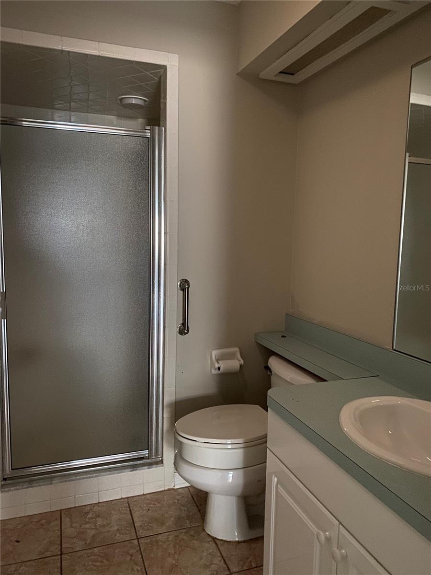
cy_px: 288
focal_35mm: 26
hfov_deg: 53.1
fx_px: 432
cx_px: 216
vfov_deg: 67.3
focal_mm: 4.25
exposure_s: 1/11
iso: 500
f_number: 1.8
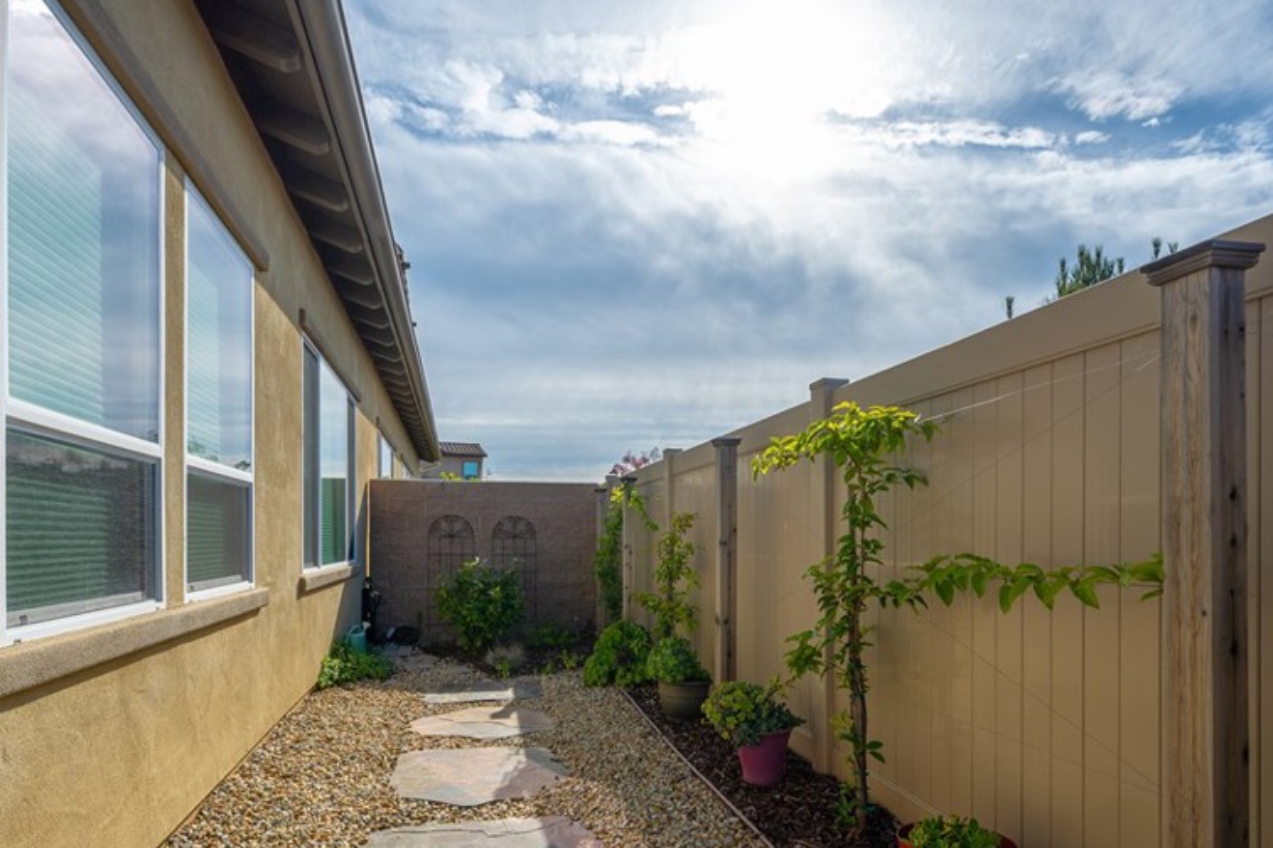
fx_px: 672
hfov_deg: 86.9
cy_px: 542
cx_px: 615
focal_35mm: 19
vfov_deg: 63.4
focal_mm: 14
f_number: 8
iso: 100
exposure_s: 1/500
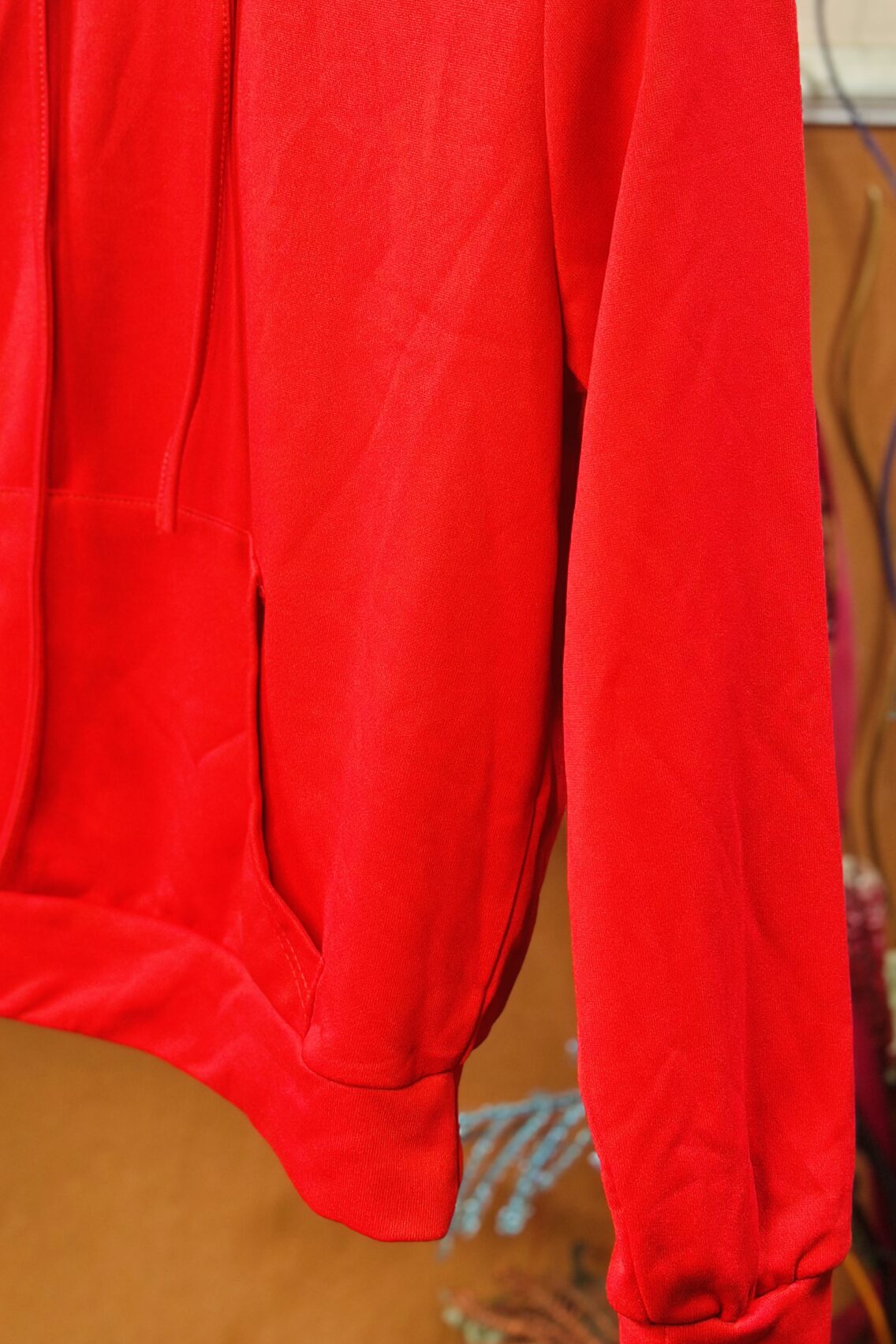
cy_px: 479
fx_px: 2800
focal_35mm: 75
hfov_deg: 18.1
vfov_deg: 26.9
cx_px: 227
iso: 125
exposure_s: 1/50
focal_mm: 6.86
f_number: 1.78
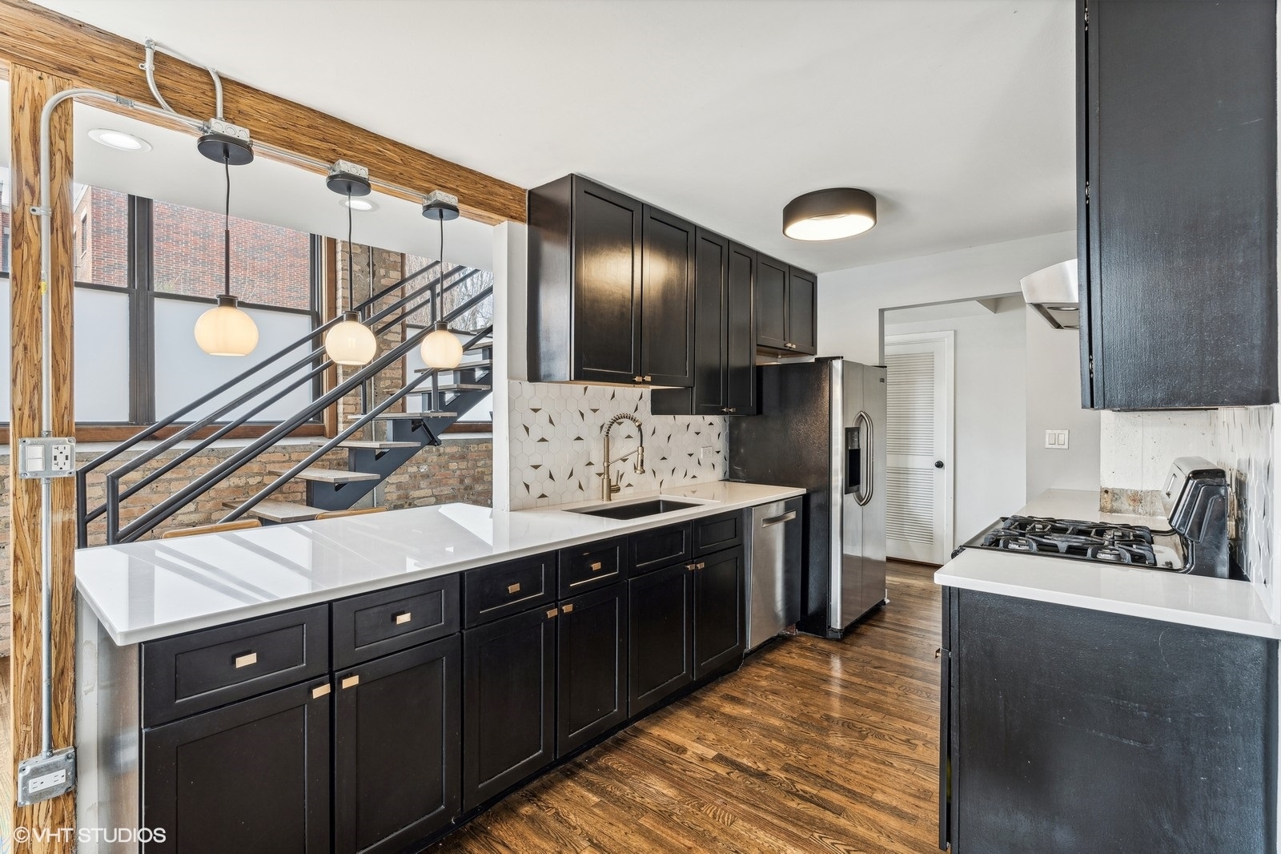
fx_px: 569
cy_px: 427
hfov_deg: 96.7
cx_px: 640
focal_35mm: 16
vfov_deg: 73.7
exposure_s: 1/20
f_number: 8
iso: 320
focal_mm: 16
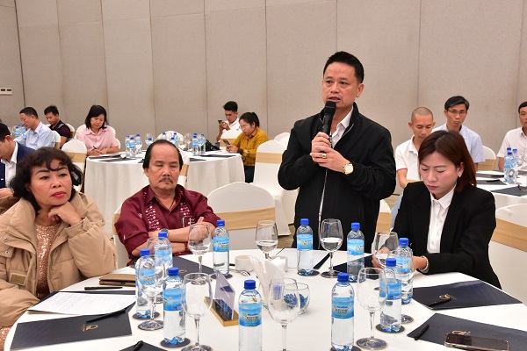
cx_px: 264
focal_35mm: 48
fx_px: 703
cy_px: 176
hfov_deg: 41.1
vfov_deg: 28.1
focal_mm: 48
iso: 4000
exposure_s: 1/50
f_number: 10
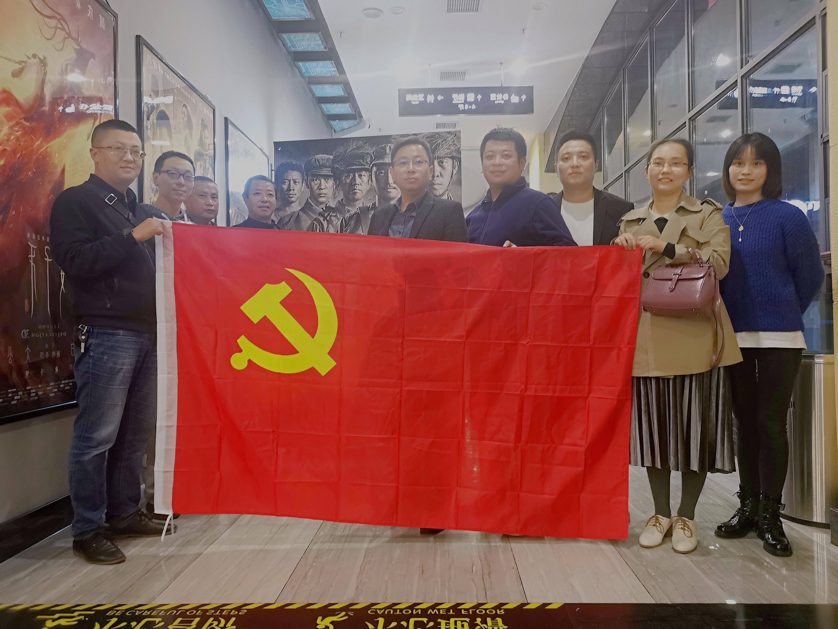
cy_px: 314
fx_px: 654
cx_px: 419
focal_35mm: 27
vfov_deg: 51.4
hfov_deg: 65.3
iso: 800
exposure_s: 1/25
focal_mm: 5.58
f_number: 1.8
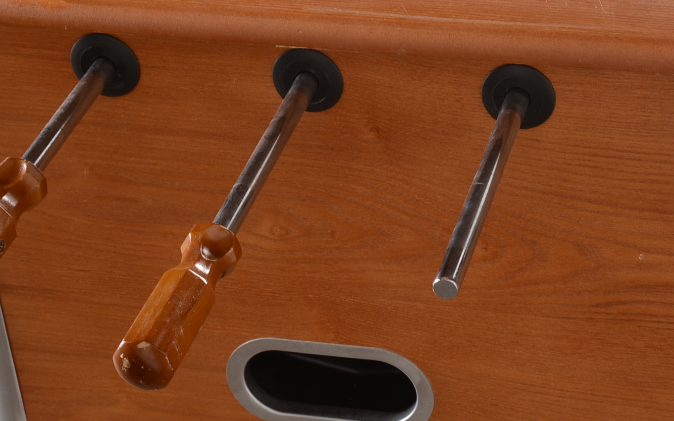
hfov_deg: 19.7
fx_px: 1928
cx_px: 465
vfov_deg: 12.5
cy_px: 211
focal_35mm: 105
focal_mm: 38
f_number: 10
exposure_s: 1/80
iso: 125
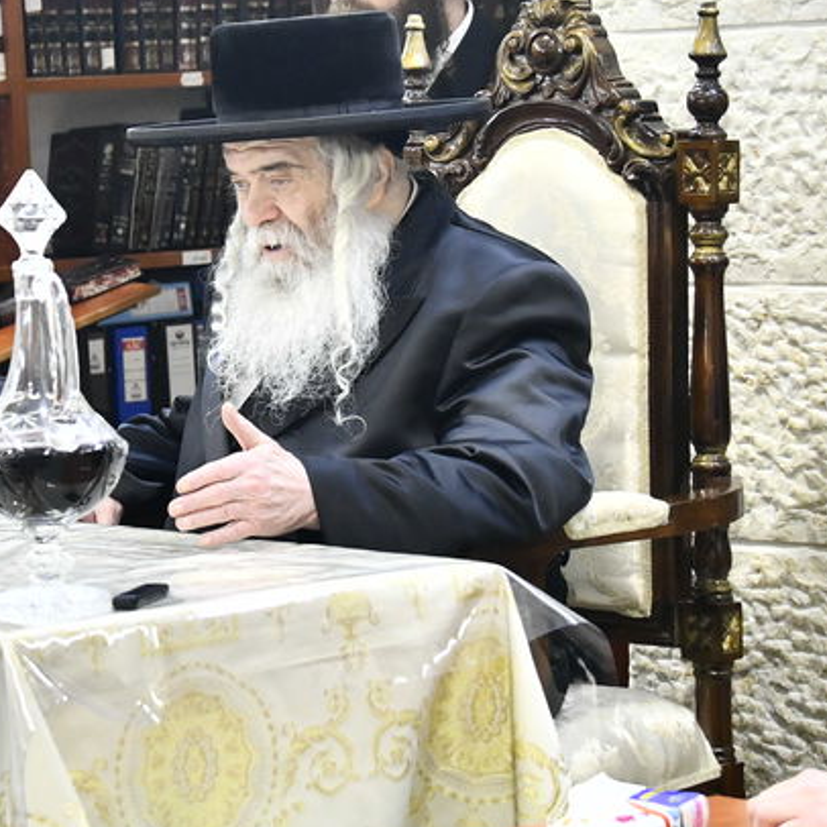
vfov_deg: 10.3
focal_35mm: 170
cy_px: 286
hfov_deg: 10.3
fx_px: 4595
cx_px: 295
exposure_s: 1/250
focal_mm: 58
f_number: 5.6
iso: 2000
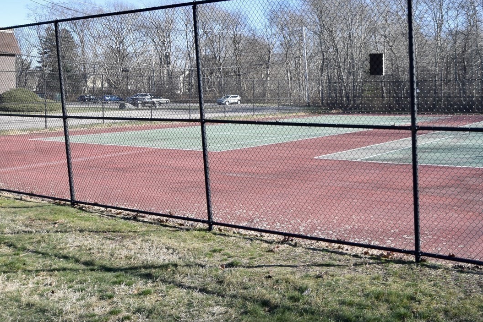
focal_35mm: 33
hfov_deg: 52.8
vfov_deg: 38.9
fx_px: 449
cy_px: 102
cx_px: 387
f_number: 8
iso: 220
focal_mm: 11.5
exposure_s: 1/250
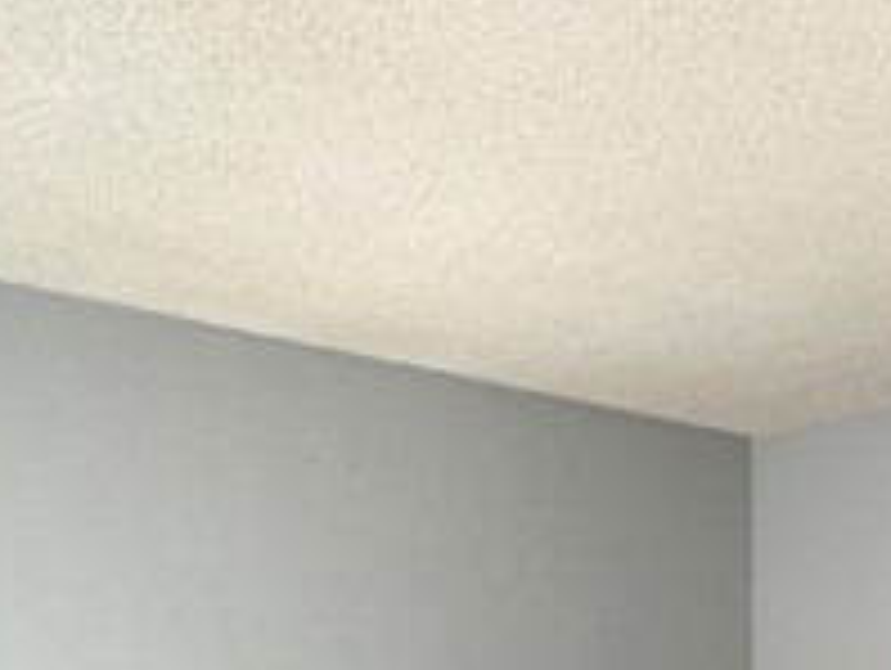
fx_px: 1082
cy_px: 859
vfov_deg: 28.5
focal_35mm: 42
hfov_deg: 42.4
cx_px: 734
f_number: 1.8
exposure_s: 1/99
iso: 40
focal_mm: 1.57
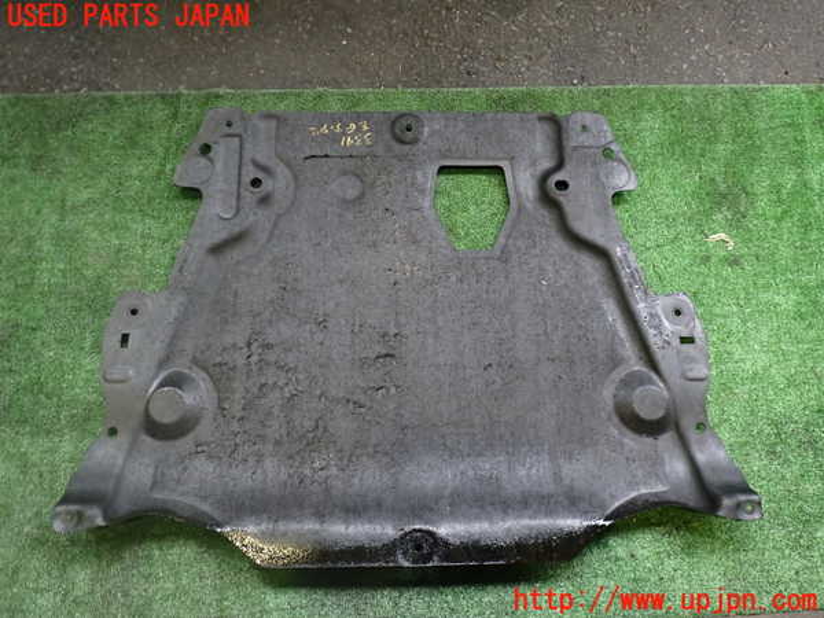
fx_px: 714
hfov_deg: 60.0
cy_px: 309
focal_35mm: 30
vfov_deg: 46.8
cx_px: 412
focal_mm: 5.4
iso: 500
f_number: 2.3
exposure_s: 1/60
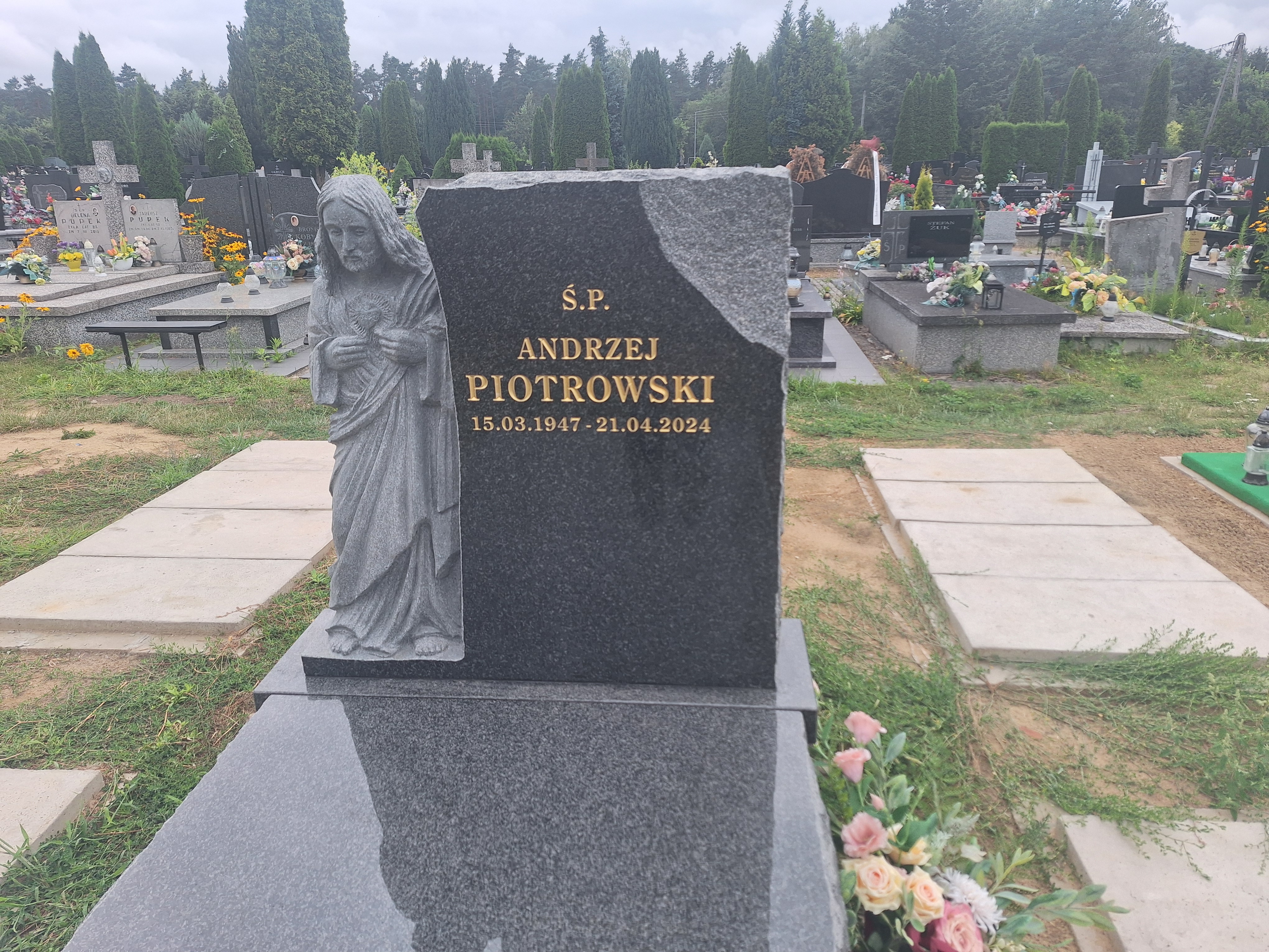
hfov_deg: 73.9
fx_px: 843
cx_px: 634
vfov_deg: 58.9
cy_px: 476
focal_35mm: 23
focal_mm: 5.54
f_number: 1.8
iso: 40
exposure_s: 1/868
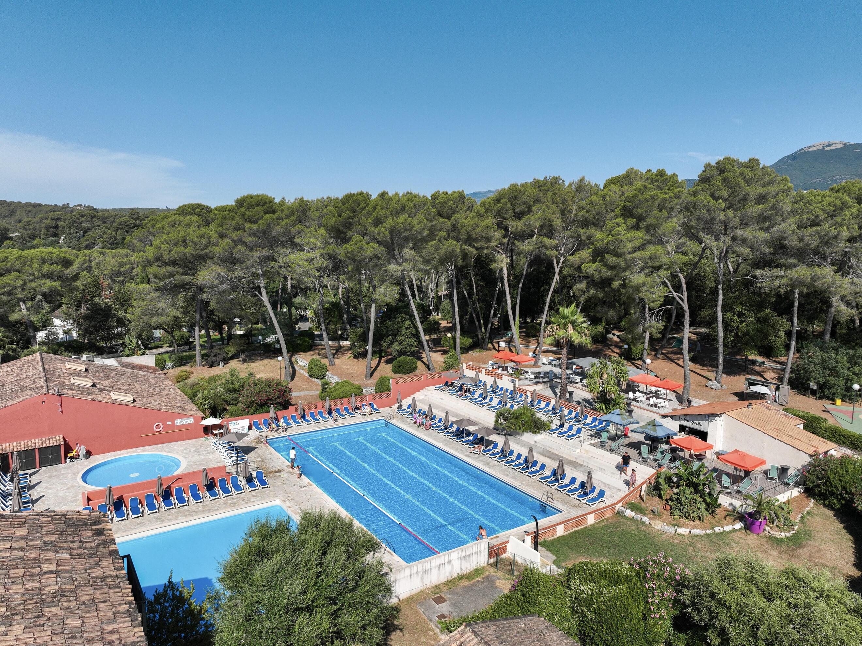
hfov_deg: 71.6
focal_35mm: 24
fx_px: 597
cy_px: 323
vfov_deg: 56.8
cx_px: 431
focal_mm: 12.29
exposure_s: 1/4000
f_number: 2.8
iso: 110
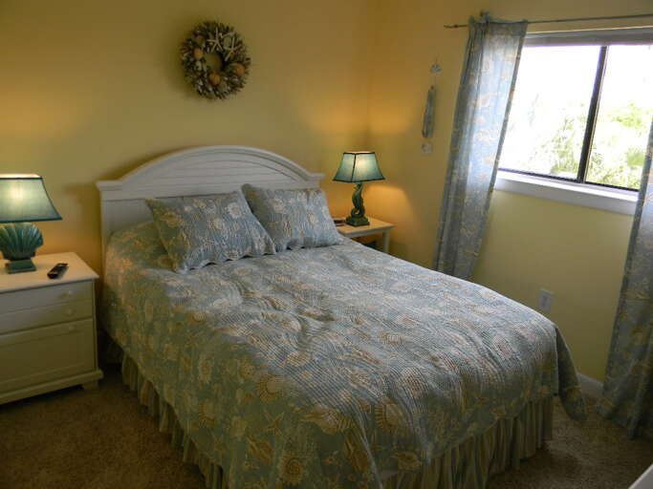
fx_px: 528
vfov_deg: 49.7
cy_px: 244
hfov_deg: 63.5
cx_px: 326
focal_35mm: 28
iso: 80
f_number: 3.5
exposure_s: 1/54.7
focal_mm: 5
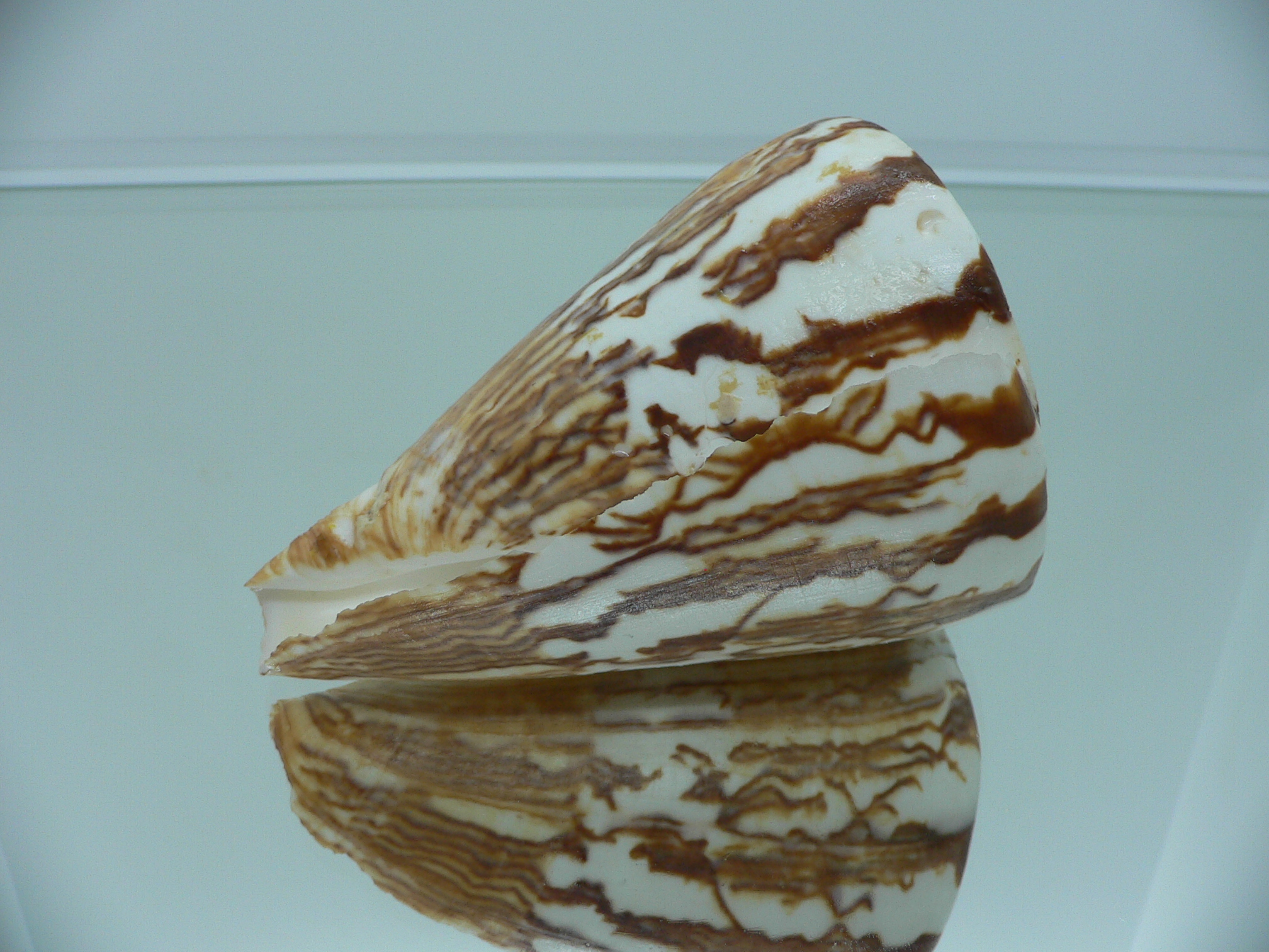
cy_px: 476
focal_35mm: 35
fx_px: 1283
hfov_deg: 52.6
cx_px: 634
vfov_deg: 40.7
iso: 80
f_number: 2.8
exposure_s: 1/60
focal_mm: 4.6
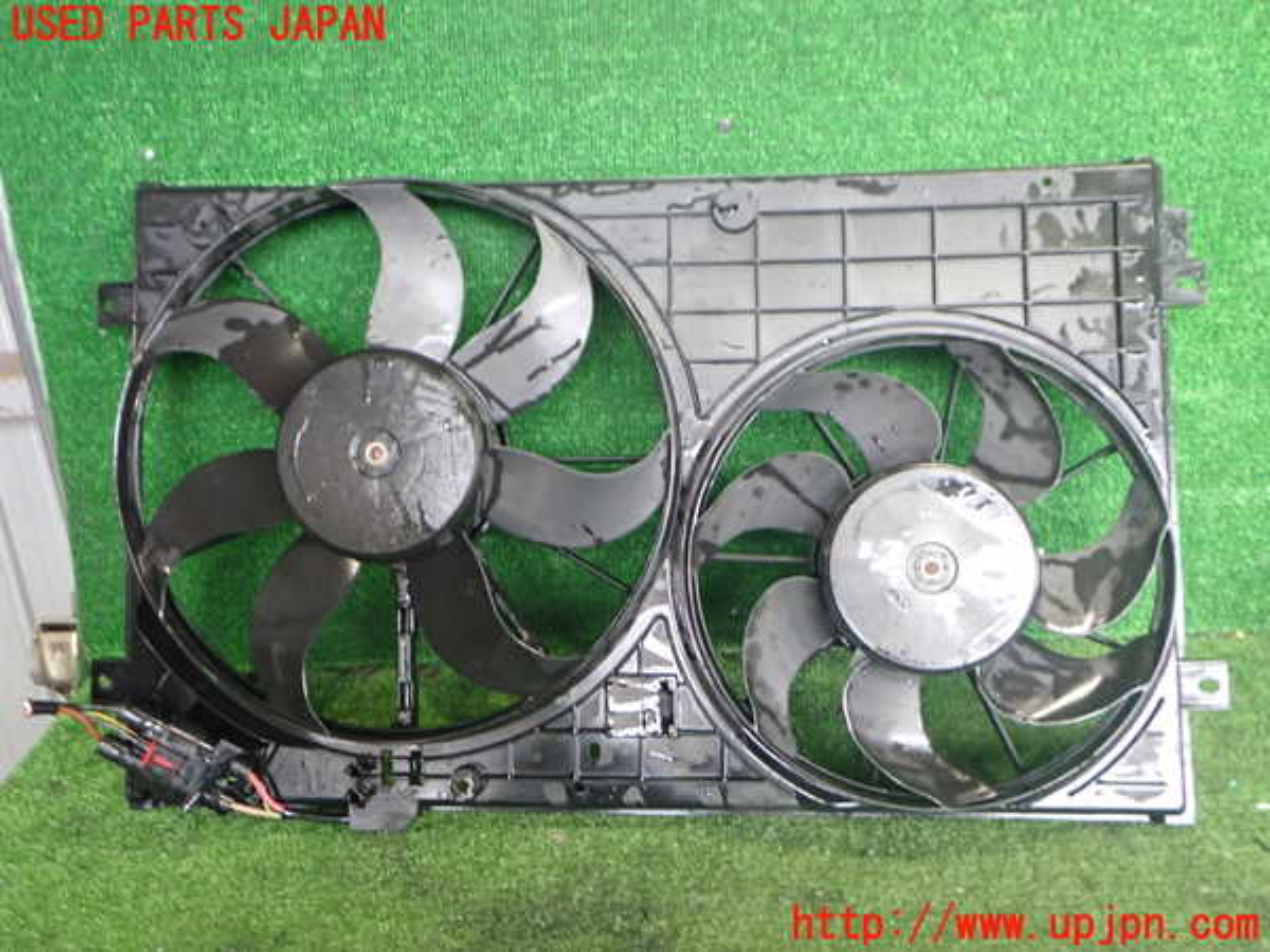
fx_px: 1101
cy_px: 476
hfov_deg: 60.0
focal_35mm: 30
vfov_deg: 46.8
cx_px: 635
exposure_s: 1/30
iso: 250
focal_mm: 5.4
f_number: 2.3
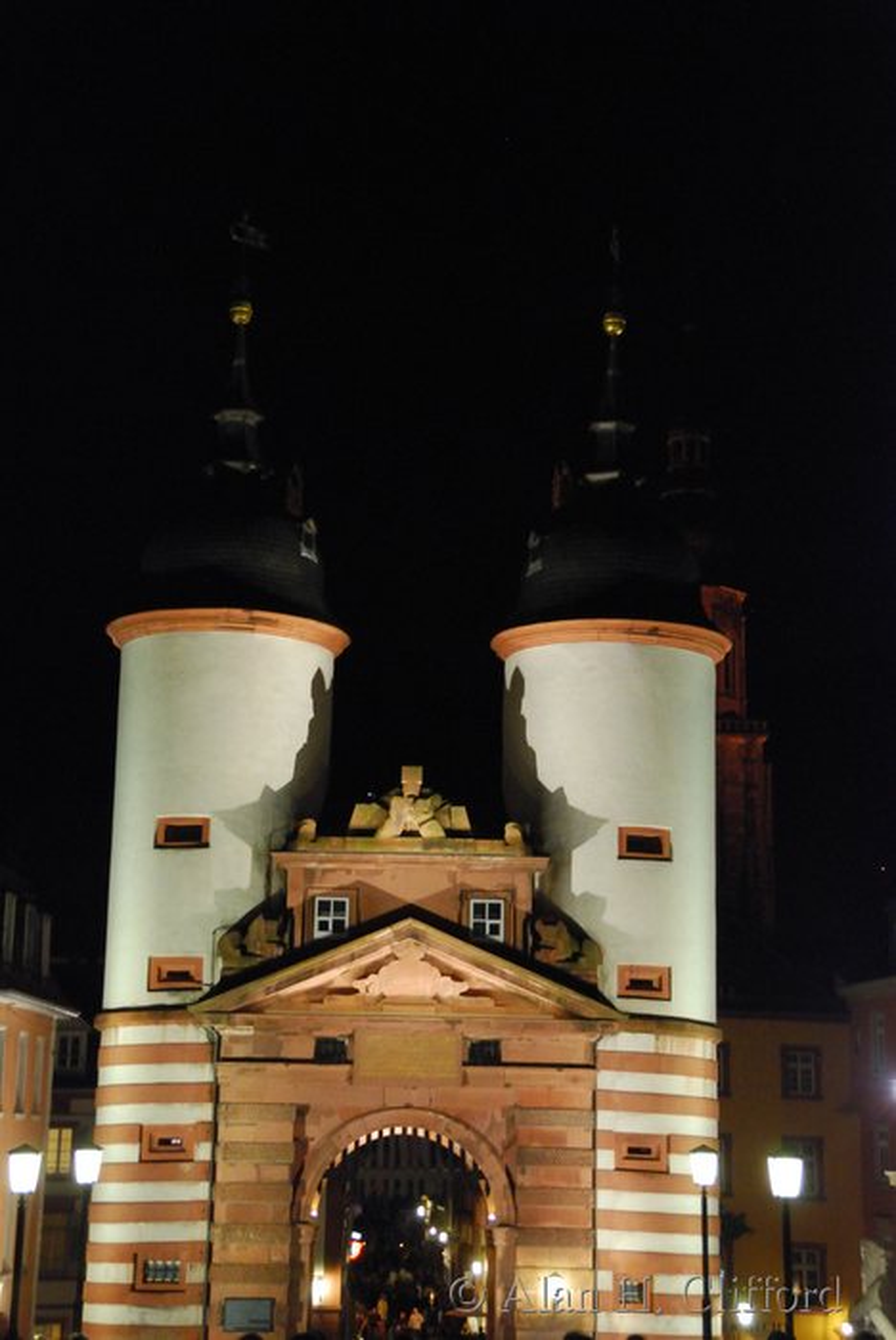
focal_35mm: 63
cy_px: 670
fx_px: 2347
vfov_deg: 31.9
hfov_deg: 21.6
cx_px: 448
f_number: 4.5
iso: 1600
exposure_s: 1/8
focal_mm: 42
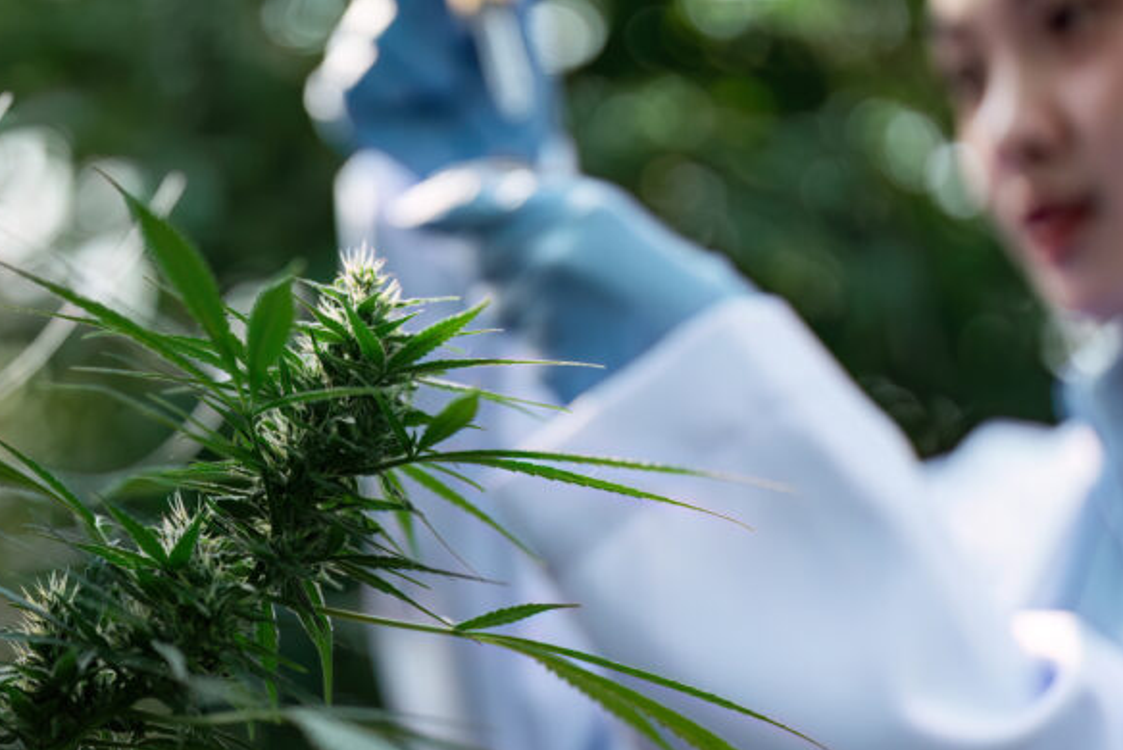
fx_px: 2871
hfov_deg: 22.1
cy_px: 415
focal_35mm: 92
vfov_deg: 14.9
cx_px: 435
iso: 250
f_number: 2.8
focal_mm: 70
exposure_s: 1/1000
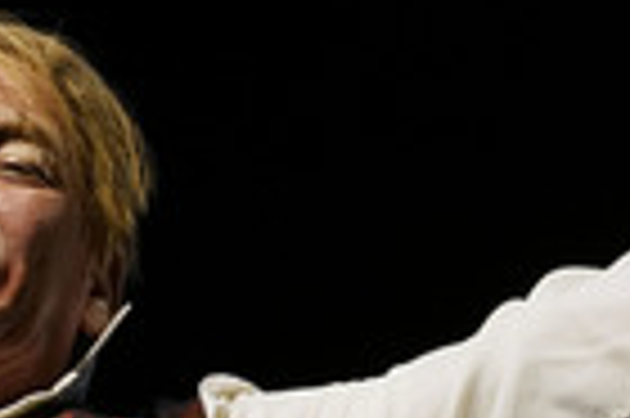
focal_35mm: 273
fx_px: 4772
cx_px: -29
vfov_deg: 5.0
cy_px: 252
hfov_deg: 7.5
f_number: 5
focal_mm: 85
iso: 1600
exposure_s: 1/400
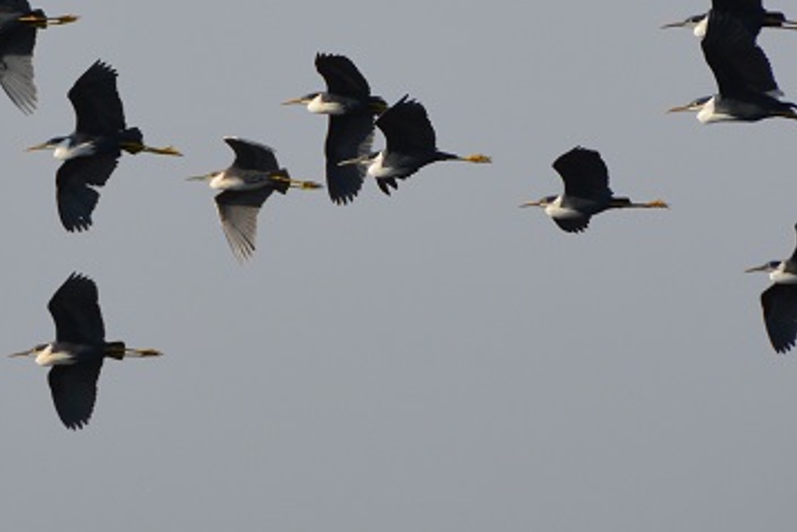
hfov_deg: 2.5
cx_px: 217
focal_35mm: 841
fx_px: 18617
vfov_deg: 1.6
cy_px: -87
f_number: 6.3
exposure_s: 1/1600
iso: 400
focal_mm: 200
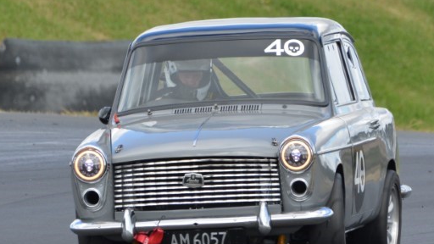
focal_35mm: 902
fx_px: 10380
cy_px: 152
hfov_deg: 2.4
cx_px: 221
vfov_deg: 1.3
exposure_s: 1/1000
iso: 640
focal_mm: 420
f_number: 7.1
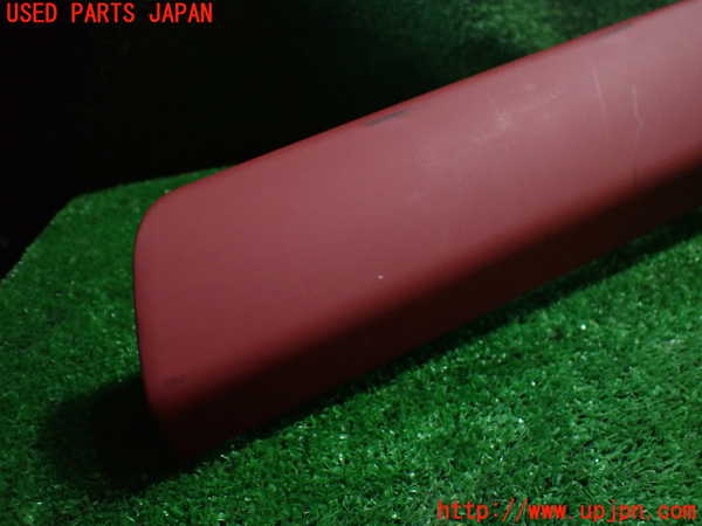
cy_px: 263
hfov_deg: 60.0
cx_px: 351
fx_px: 608
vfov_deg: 46.8
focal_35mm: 30
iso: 800
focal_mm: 5.4
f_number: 2.3
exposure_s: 1/125
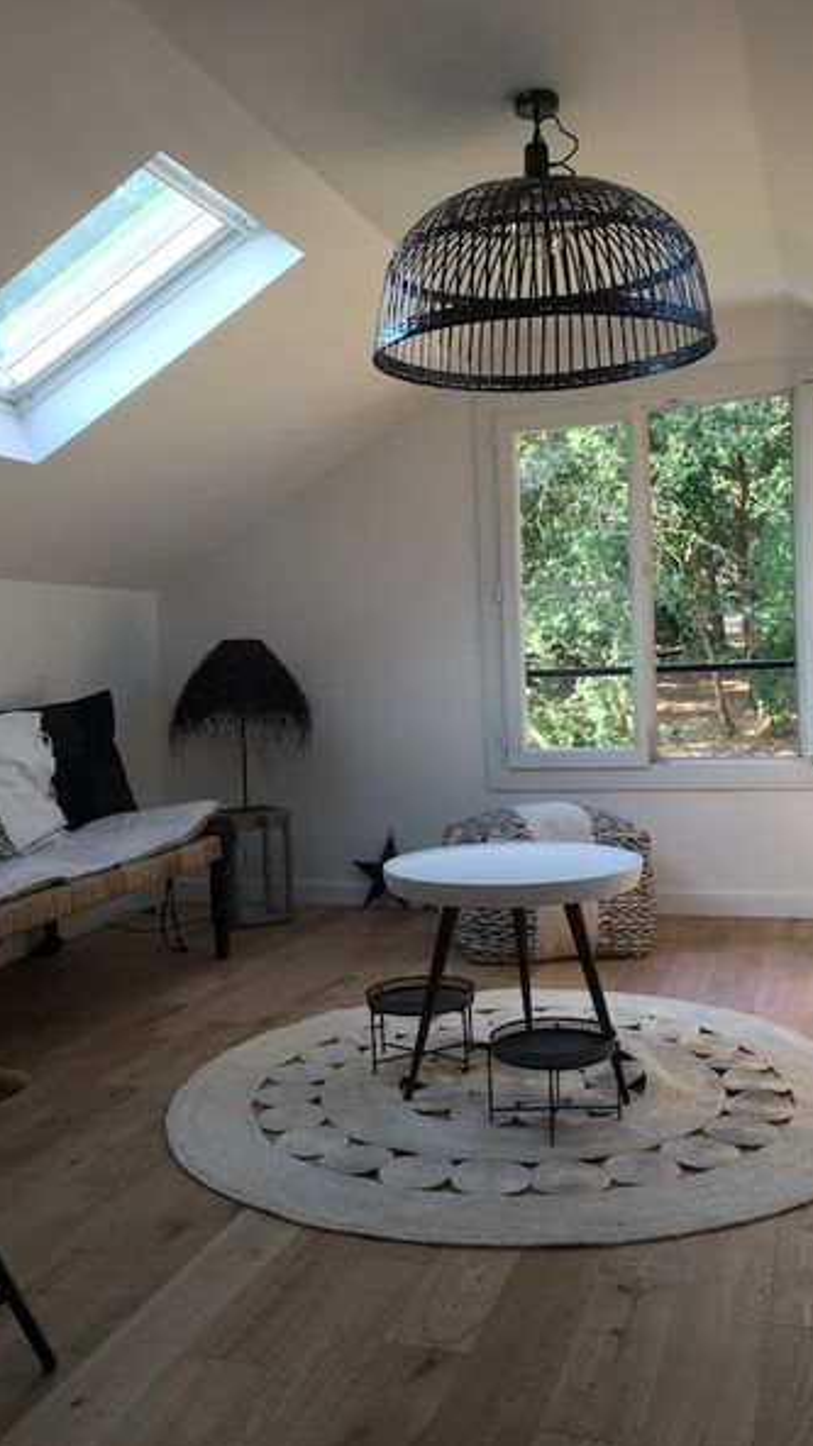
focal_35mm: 32
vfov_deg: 61.0
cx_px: 425
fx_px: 1226
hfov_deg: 36.7
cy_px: 728
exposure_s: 1/50
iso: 32
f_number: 2.2
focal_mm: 4.15
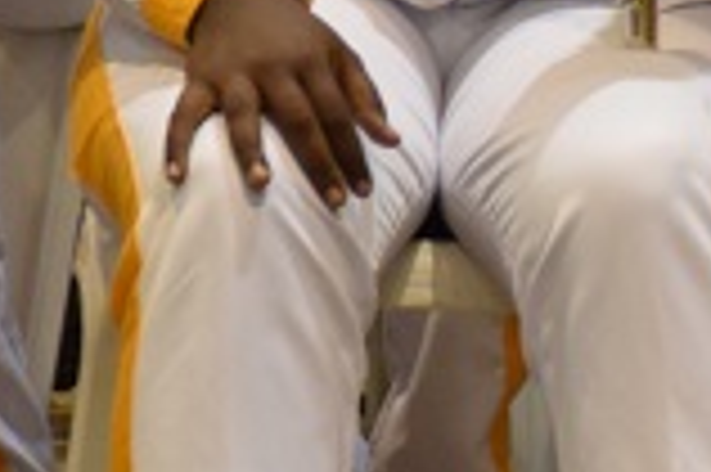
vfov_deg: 1.5
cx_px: 1606
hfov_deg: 2.3
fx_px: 17734
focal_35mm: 899
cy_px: -297
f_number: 5.6
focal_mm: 105
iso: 720
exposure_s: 1/60
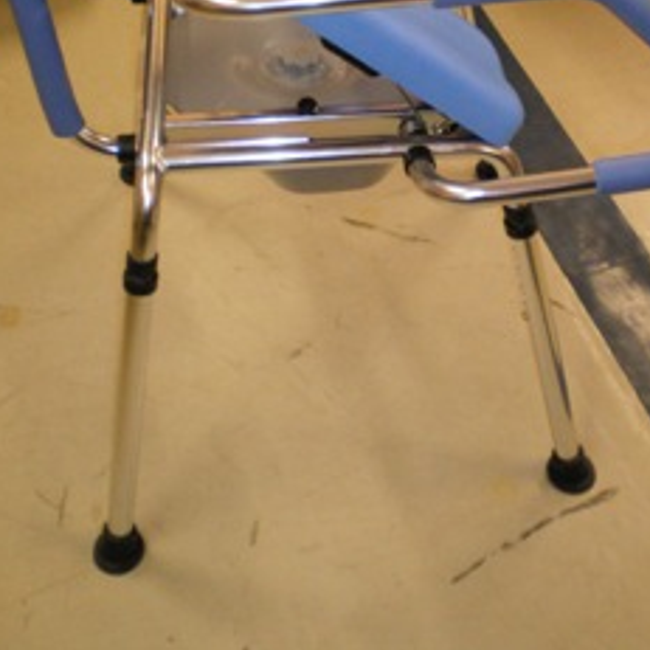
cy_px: 91
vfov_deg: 28.6
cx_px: 363
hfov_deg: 29.5
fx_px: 1232
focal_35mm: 58
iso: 400
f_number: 3.1
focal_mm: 6.3
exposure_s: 1/50
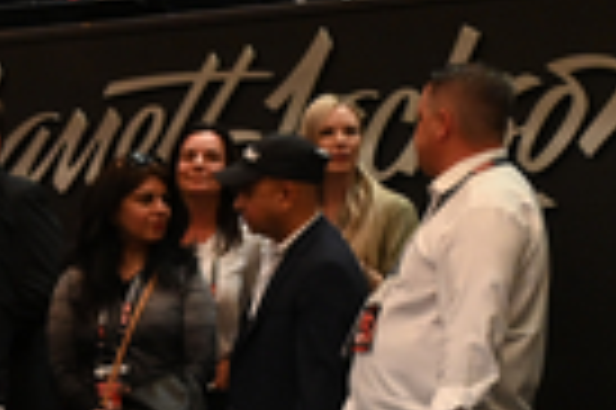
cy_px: 451
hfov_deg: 12.5
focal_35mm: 154
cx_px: -387
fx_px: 2632
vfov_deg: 8.8
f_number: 5
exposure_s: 1/200
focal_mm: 44
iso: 3200
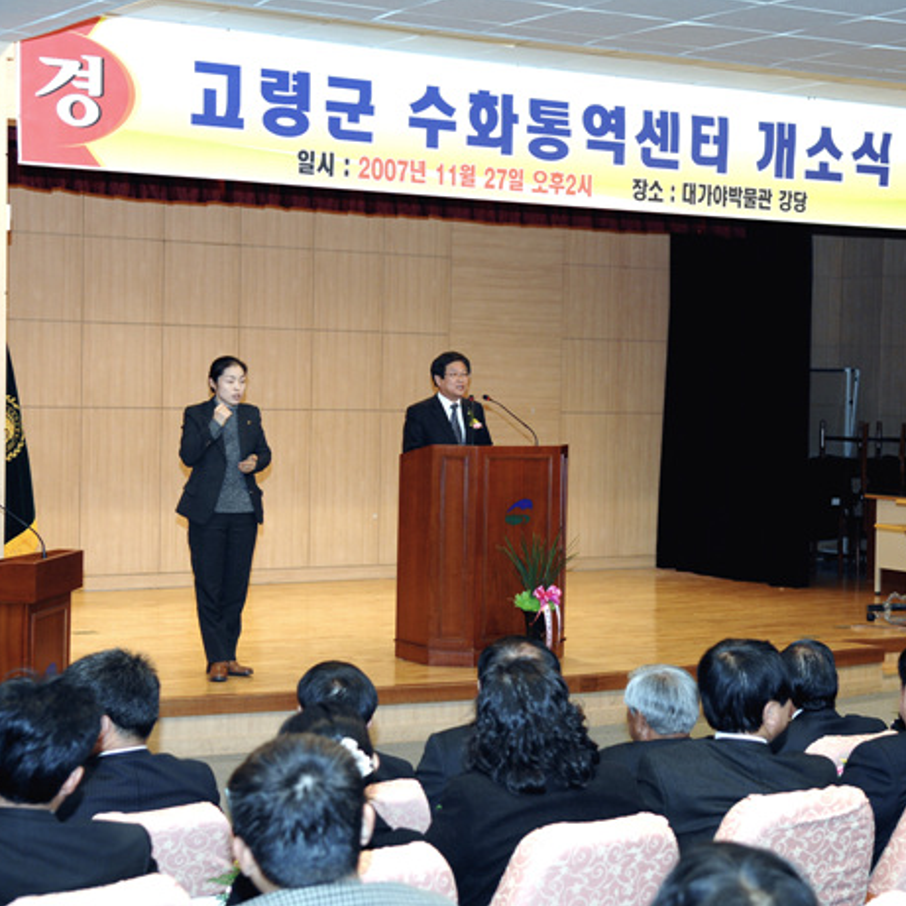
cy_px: 451
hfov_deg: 25.5
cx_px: 485
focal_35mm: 68
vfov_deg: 25.5
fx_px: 2003
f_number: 3.5
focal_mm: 35
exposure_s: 1/100
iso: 320
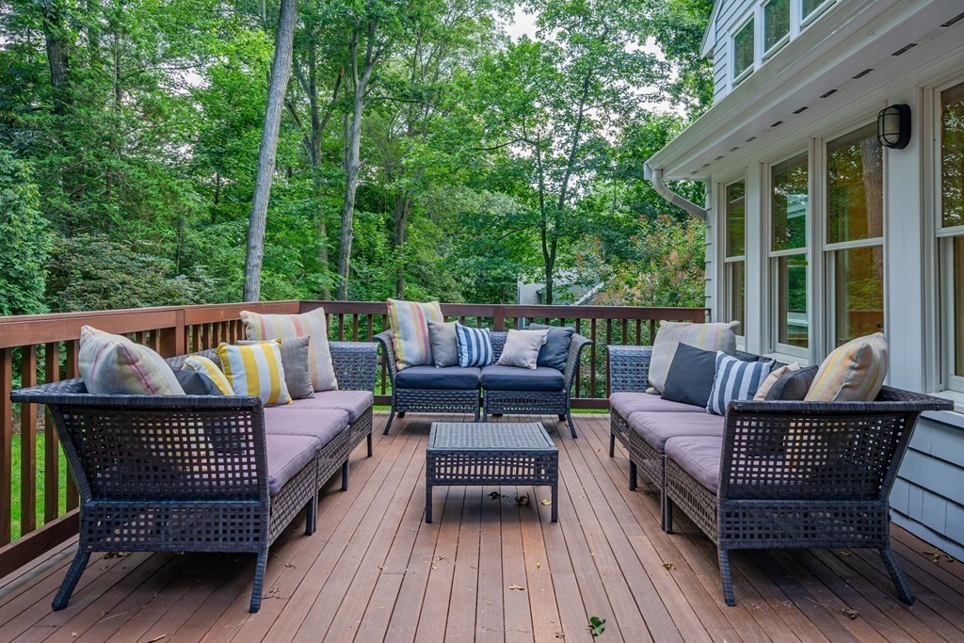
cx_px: 482
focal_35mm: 23
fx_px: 616
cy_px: 322
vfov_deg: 55.1
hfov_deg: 76.1
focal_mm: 23
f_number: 8
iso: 400
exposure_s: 1/40
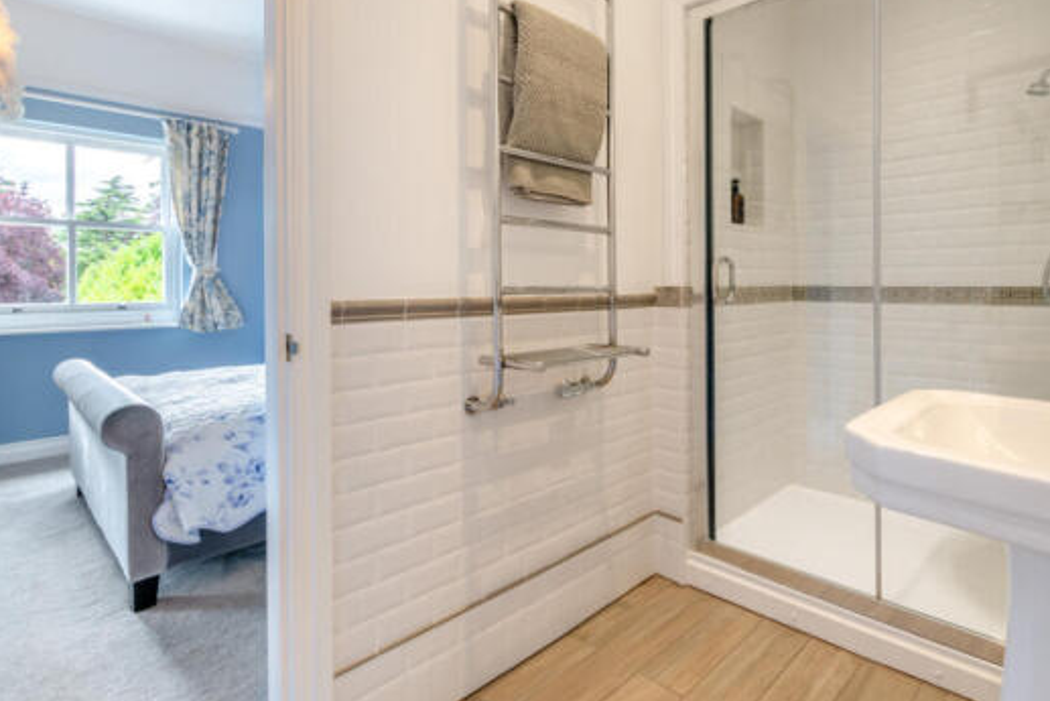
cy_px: 285
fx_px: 554
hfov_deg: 86.4
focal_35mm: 19
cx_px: 594
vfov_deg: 64.1
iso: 100
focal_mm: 10
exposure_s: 1/30
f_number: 8
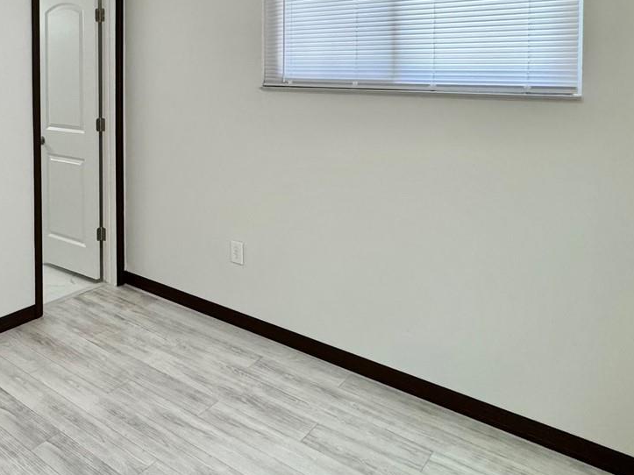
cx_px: 107
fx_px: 568
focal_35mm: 31
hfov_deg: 53.5
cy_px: 73
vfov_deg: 42.6
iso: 250
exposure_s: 1/120
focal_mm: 2.22
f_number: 2.2
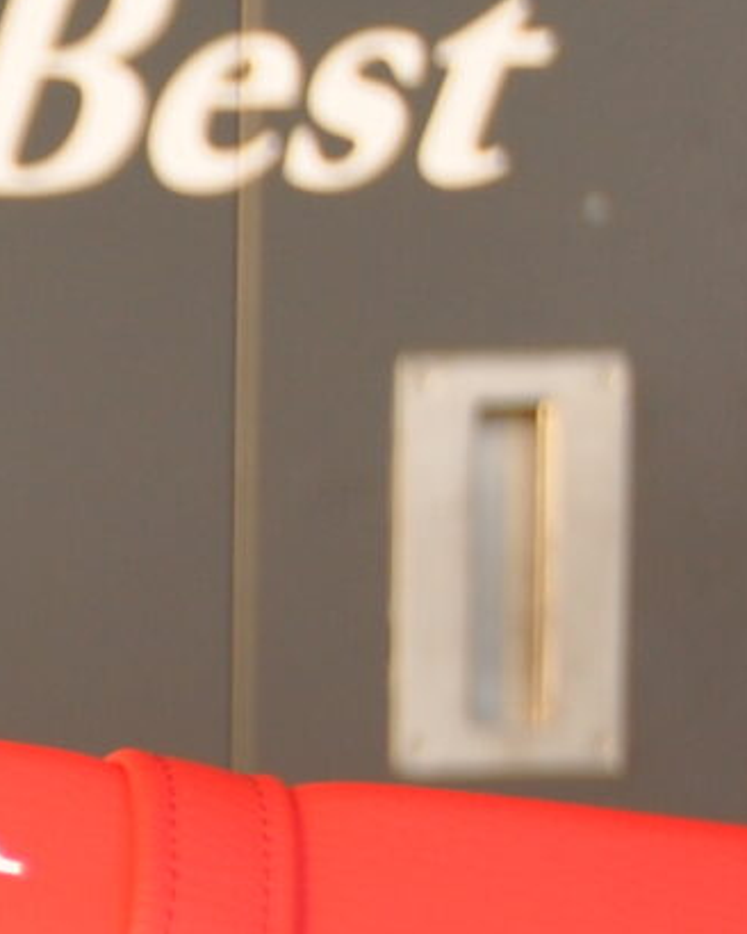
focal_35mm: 351
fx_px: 9700
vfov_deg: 5.5
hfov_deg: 4.2
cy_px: 1326
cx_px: -1792
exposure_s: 1/200
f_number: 4.5
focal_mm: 40
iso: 200
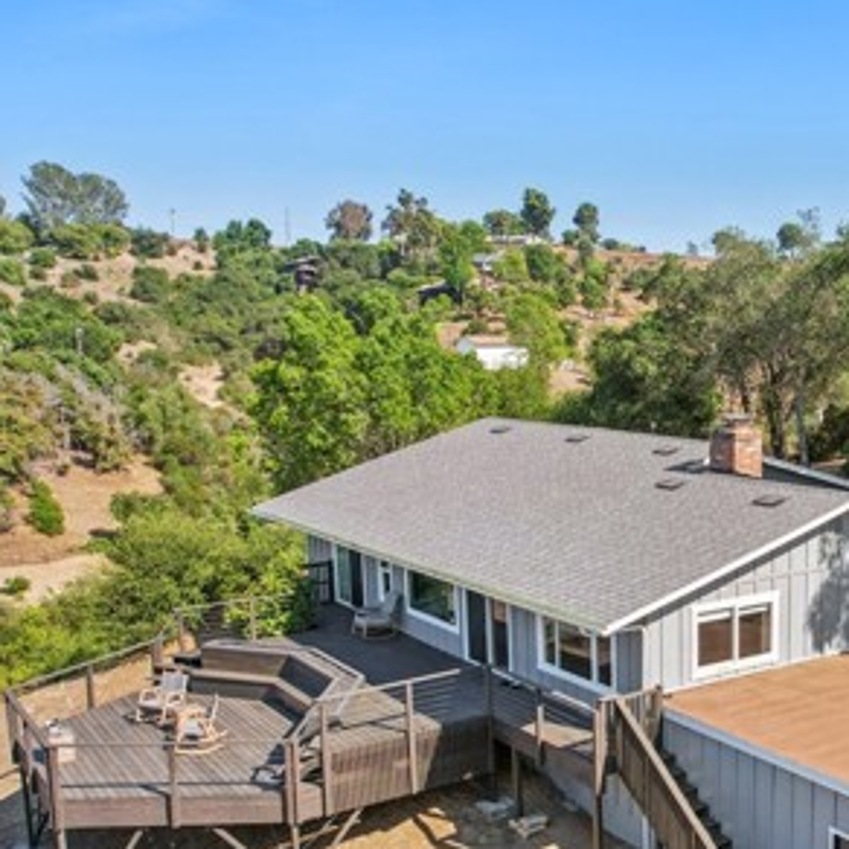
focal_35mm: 41
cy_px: 547
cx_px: 715
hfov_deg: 38.9
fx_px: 1138
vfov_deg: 40.5
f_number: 2.8
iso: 110
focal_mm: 8.38
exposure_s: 1/1250
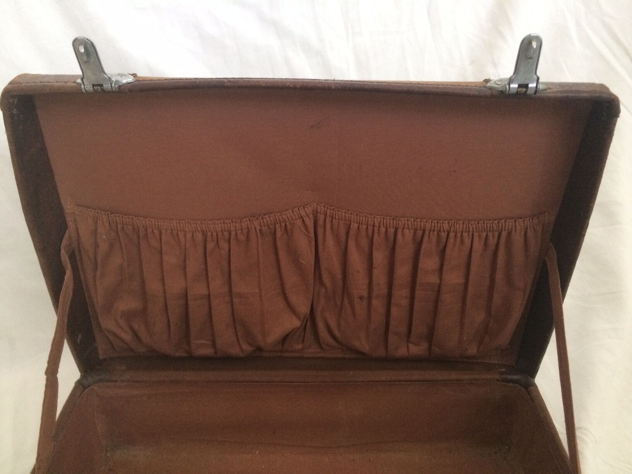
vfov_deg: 48.2
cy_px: 237
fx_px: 529
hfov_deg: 61.7
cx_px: 316
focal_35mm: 29
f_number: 2.2
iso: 320
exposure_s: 1/33
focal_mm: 4.15
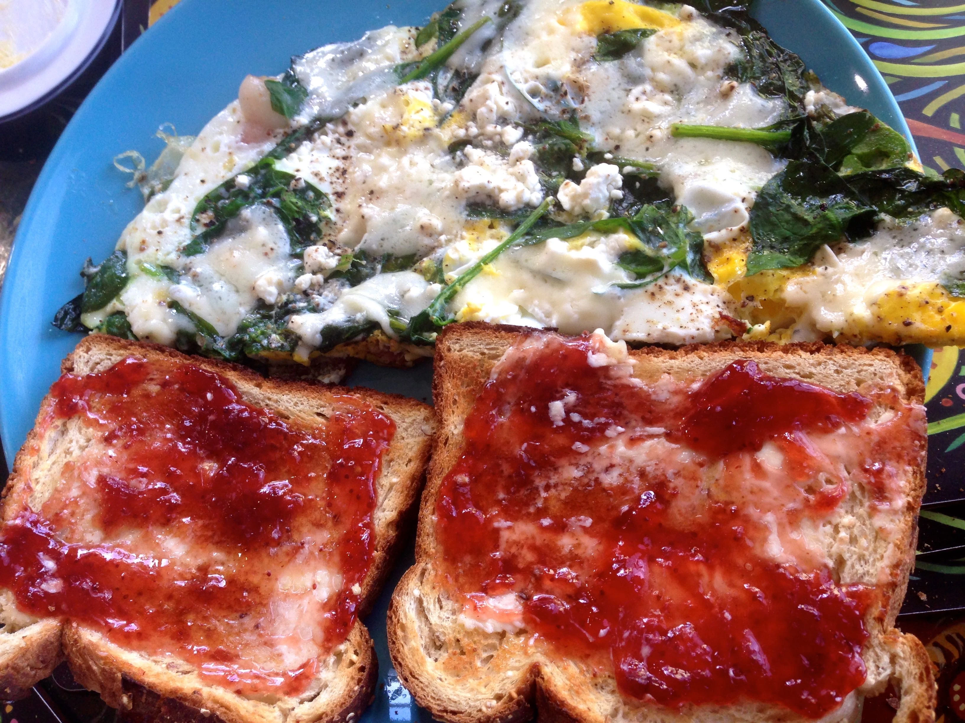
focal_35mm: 33
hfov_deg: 55.4
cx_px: 482
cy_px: 362
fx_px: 920
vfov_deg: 42.9
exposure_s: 1/40
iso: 64
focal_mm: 4.12
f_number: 2.4
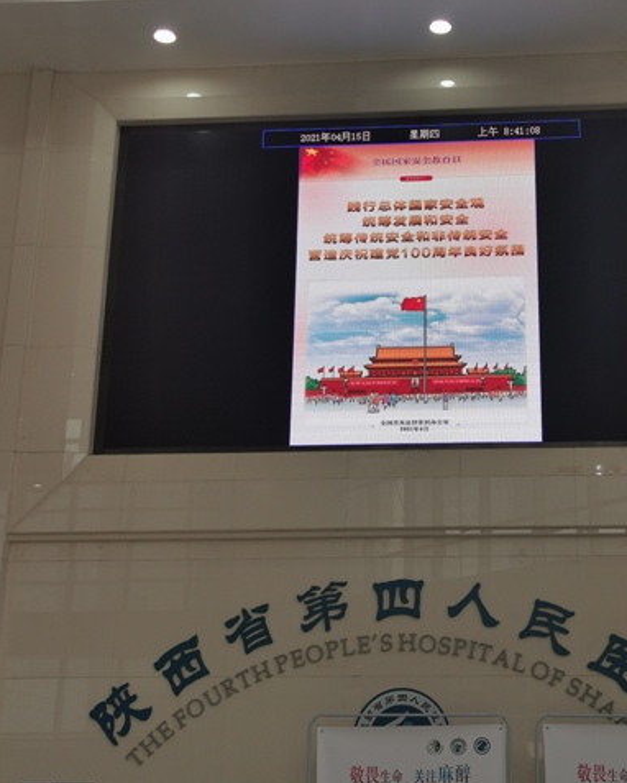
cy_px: 391
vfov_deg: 34.1
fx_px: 1275
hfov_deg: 27.5
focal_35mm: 55
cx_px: 417
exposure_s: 1/195
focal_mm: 5.56
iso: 50
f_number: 1.6
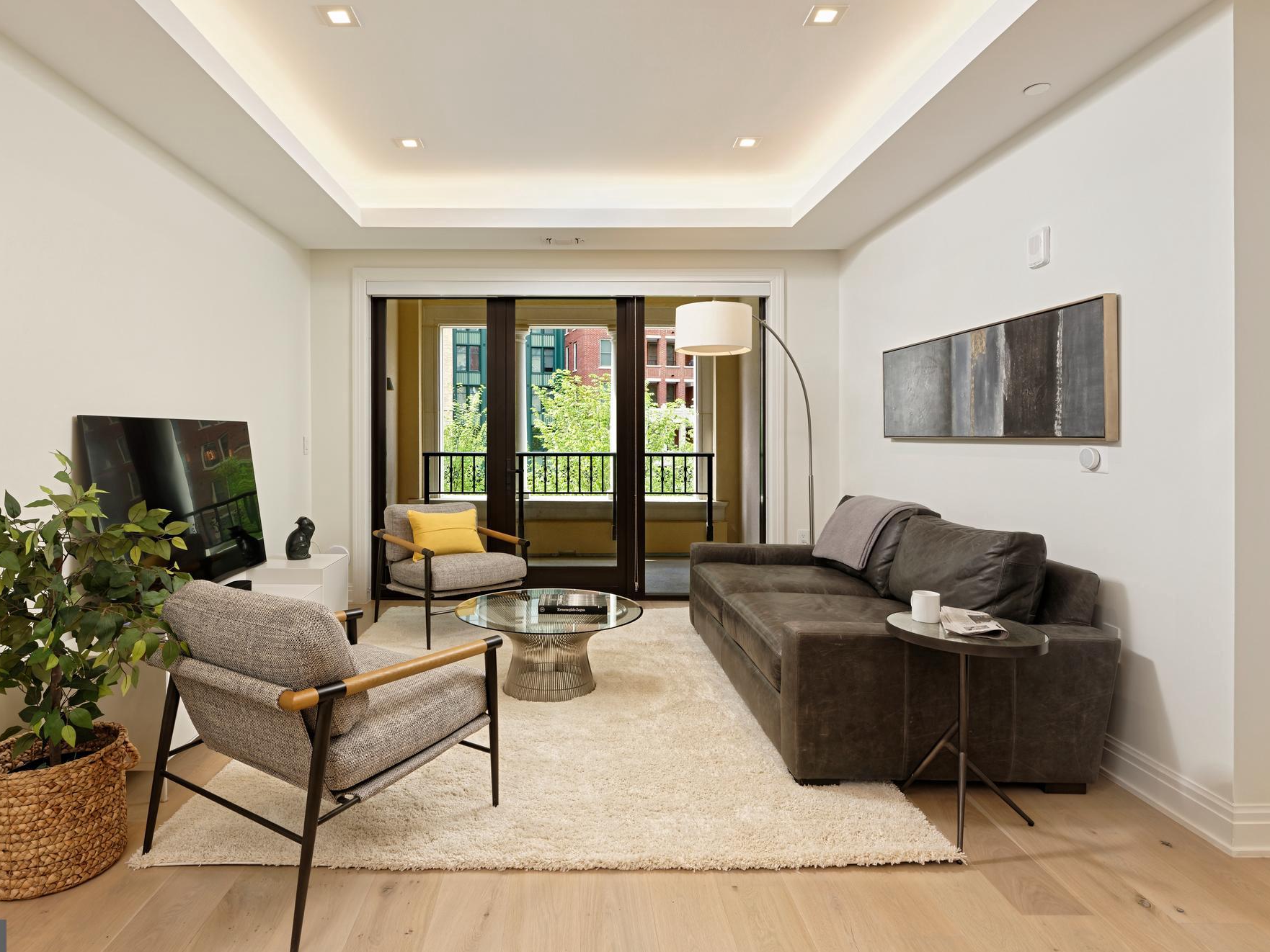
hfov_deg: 84.5
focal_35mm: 19
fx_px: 697
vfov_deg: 68.7
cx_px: 585
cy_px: 480
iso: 250
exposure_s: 1/20
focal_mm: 17
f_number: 11
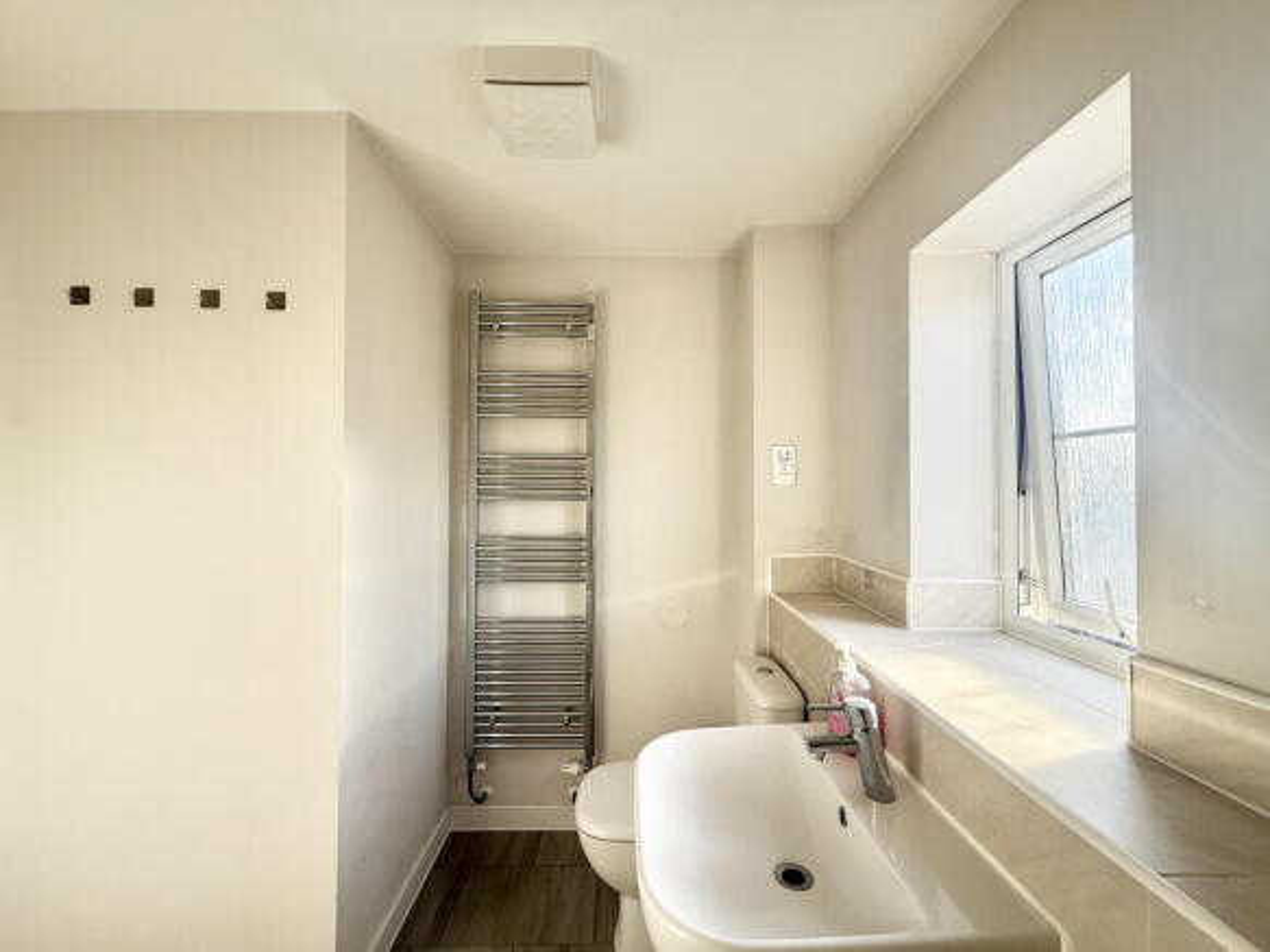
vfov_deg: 85.7
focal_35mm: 14
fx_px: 514
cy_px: 476
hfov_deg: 102.1
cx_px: 635
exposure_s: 1/120
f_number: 2.2
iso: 50
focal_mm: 2.22
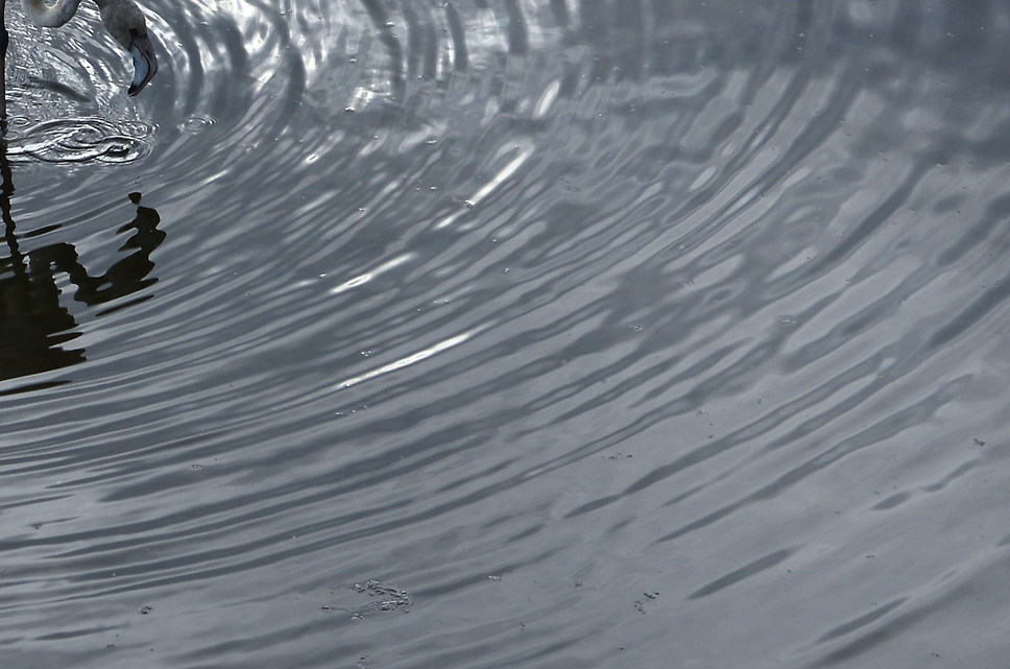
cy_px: -6
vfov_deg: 3.7
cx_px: -67
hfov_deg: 5.5
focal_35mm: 372
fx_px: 10414
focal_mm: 100
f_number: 6.3
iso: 100
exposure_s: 1/60
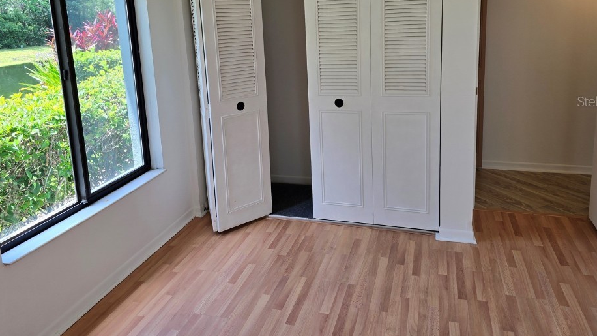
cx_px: 305
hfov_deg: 67.9
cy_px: 101
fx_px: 443
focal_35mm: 28
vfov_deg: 40.7
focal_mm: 6.3
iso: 25
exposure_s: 1/120
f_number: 1.7
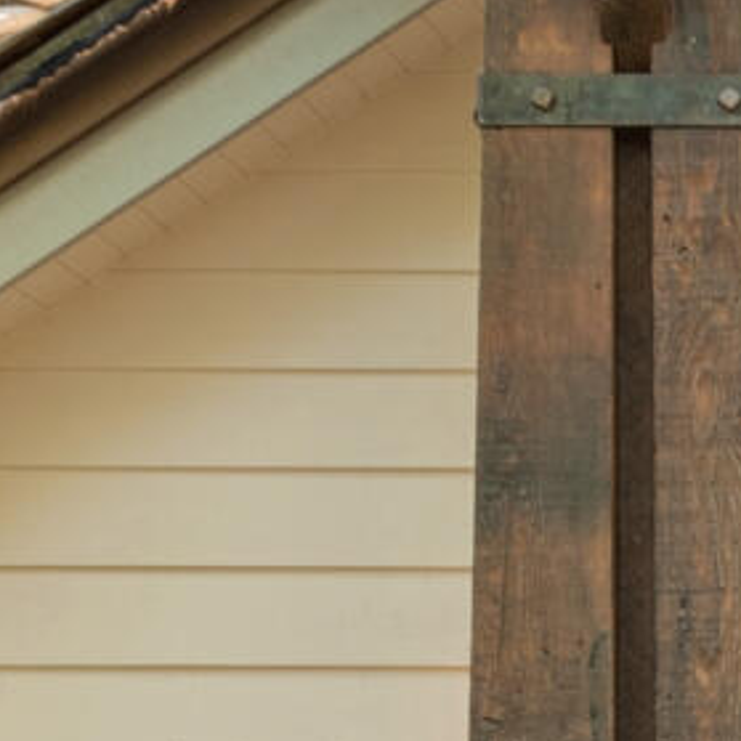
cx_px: 1514
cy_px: 1057
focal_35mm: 274
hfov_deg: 6.2
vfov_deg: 6.3
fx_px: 6636
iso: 250
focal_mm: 30
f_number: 7.1
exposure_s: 1/13
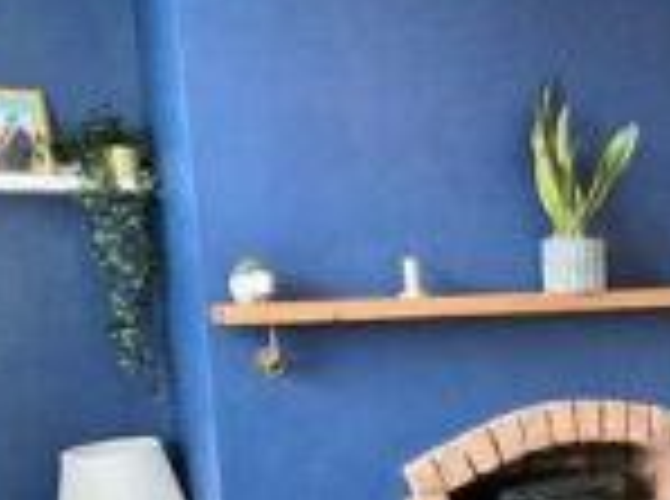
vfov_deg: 27.7
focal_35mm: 51
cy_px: 421
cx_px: 744
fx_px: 985
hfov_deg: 32.8
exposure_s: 1/50
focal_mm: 2.2
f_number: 2.2
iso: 400
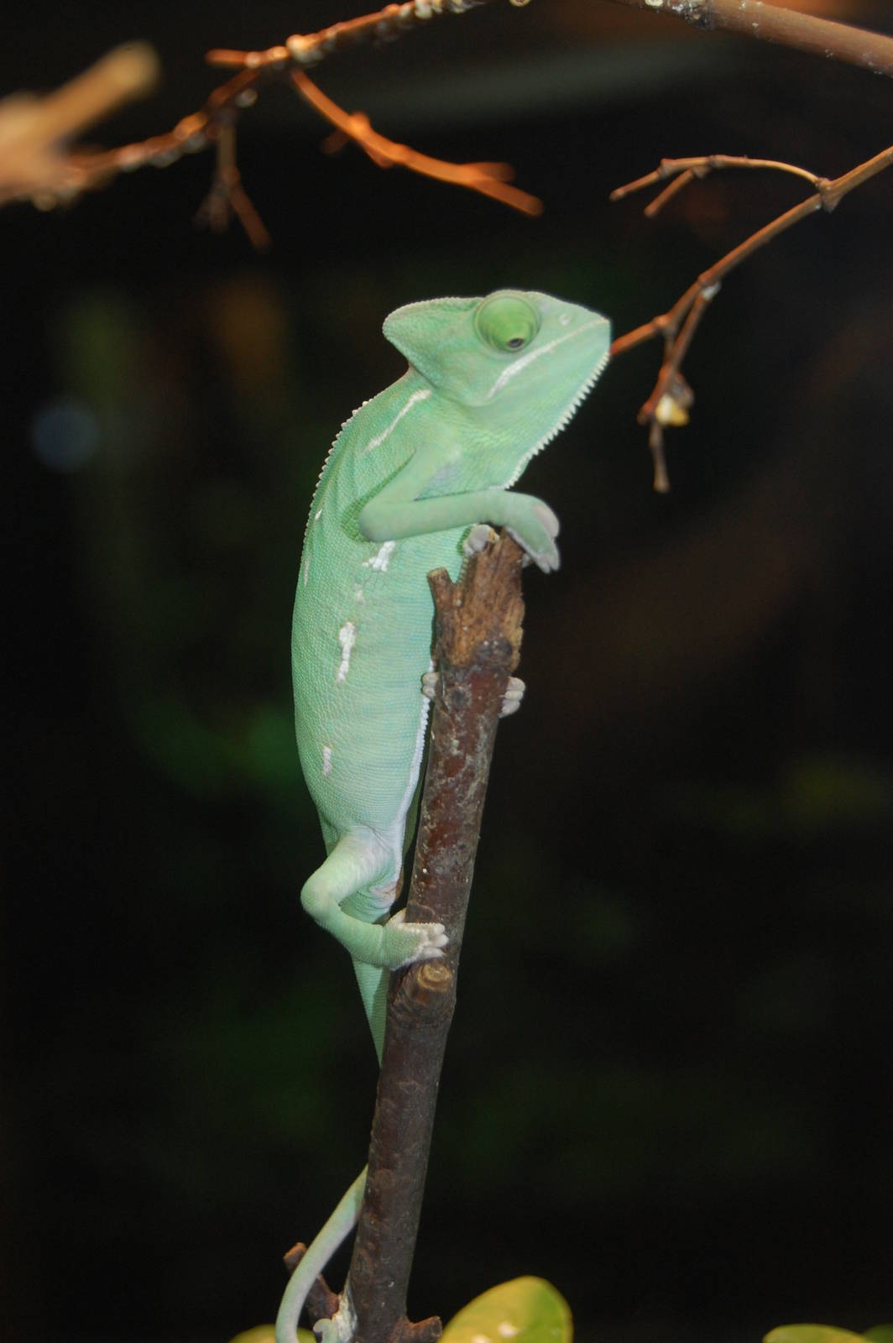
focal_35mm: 82
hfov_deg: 16.5
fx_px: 3075
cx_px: 446
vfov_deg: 24.6
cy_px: 672
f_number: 5.6
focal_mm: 55
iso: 400
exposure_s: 1/60
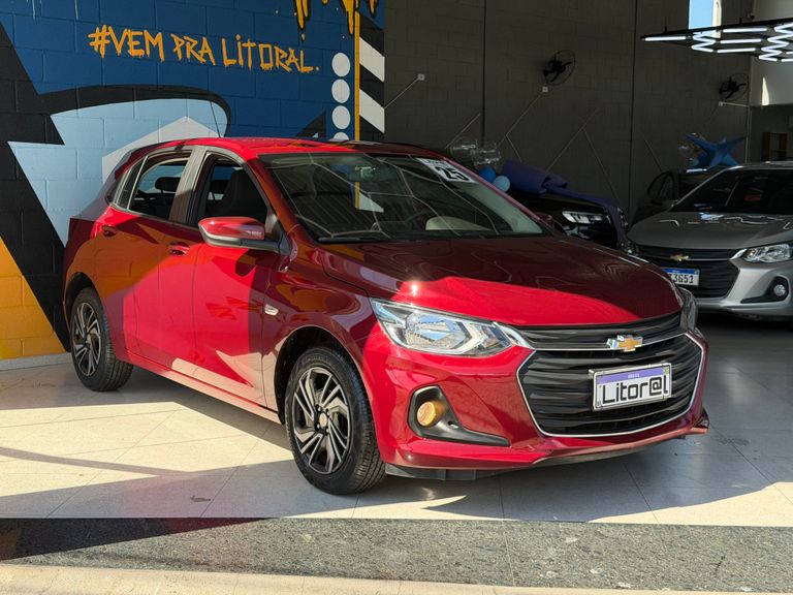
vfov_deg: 30.3
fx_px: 1100
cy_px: 298
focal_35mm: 48
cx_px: 396
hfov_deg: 39.7
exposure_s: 1/1403
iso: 100
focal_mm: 6.76
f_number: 1.78
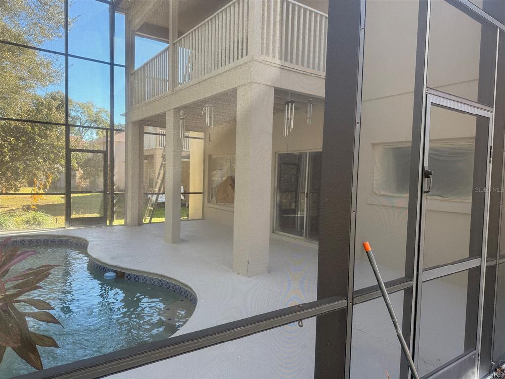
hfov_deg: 71.6
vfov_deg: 56.8
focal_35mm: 24
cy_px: 190
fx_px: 350
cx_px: 252
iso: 100
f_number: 1.78
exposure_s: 1/438
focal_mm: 6.76
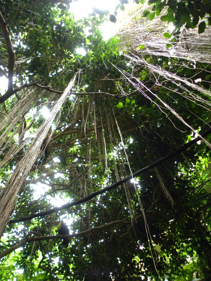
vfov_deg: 67.3
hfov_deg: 53.1
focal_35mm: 26
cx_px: 106
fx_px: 211
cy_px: 140
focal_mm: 4.6
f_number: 2.8
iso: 400
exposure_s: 1/44.1
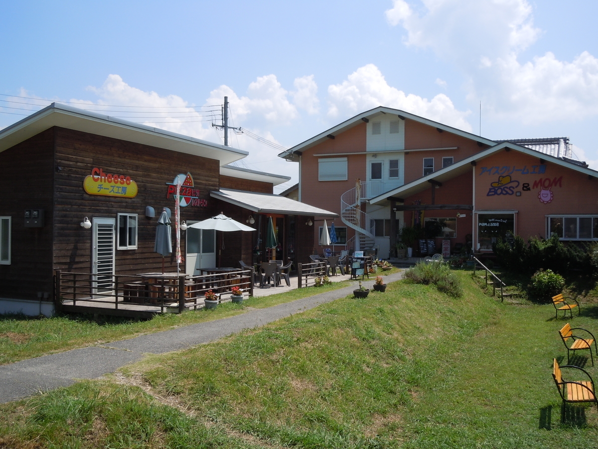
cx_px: 299
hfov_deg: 55.4
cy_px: 224
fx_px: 570
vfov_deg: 42.9
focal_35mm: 33
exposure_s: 1/640
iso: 100
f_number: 4
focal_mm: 5.9
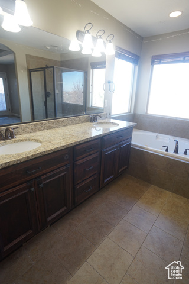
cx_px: 94
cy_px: 142
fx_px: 189
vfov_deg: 73.7
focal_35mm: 24
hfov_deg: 53.1
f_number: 4
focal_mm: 16
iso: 200
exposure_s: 1/60
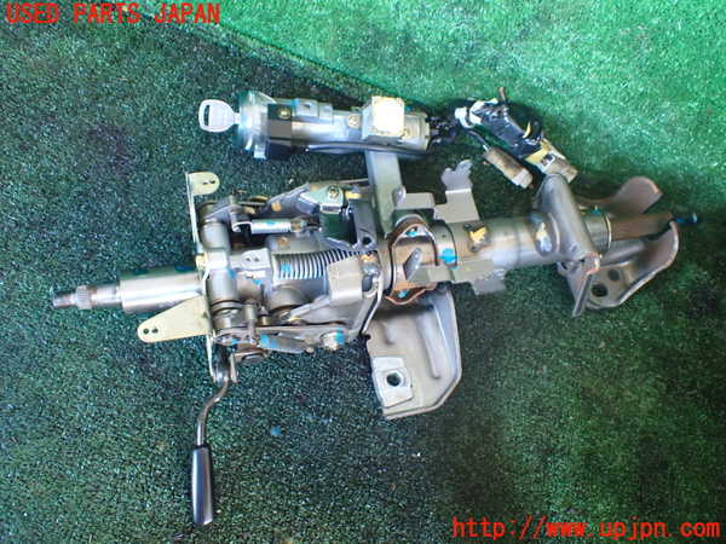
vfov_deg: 46.8
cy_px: 272
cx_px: 363
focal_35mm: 30
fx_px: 629
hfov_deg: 60.0
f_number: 2.3
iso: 800
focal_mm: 5.4
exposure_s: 1/40
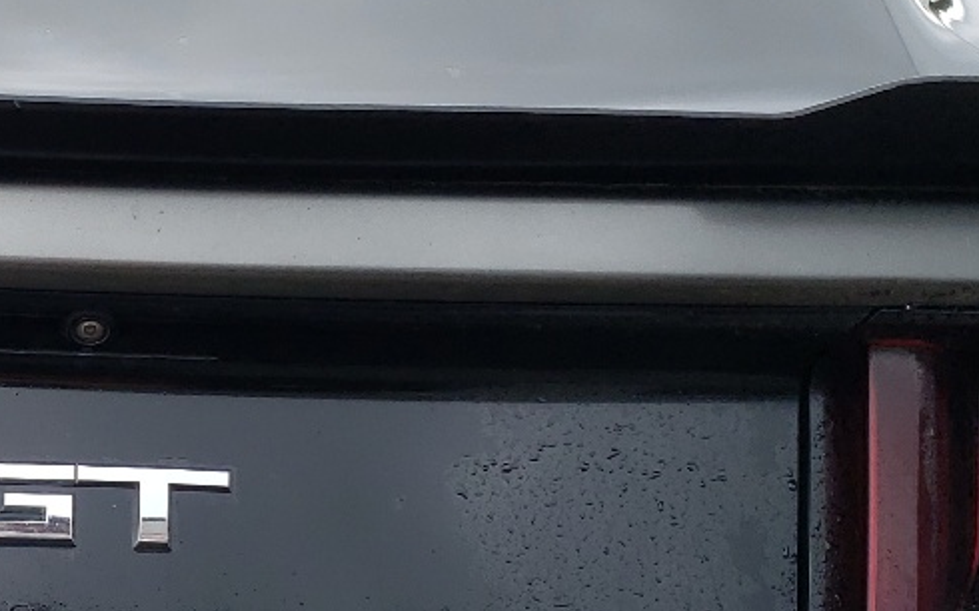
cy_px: 341
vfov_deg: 14.5
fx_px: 2401
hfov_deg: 22.2
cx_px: 4
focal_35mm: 90
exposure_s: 1/476
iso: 50
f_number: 1.5
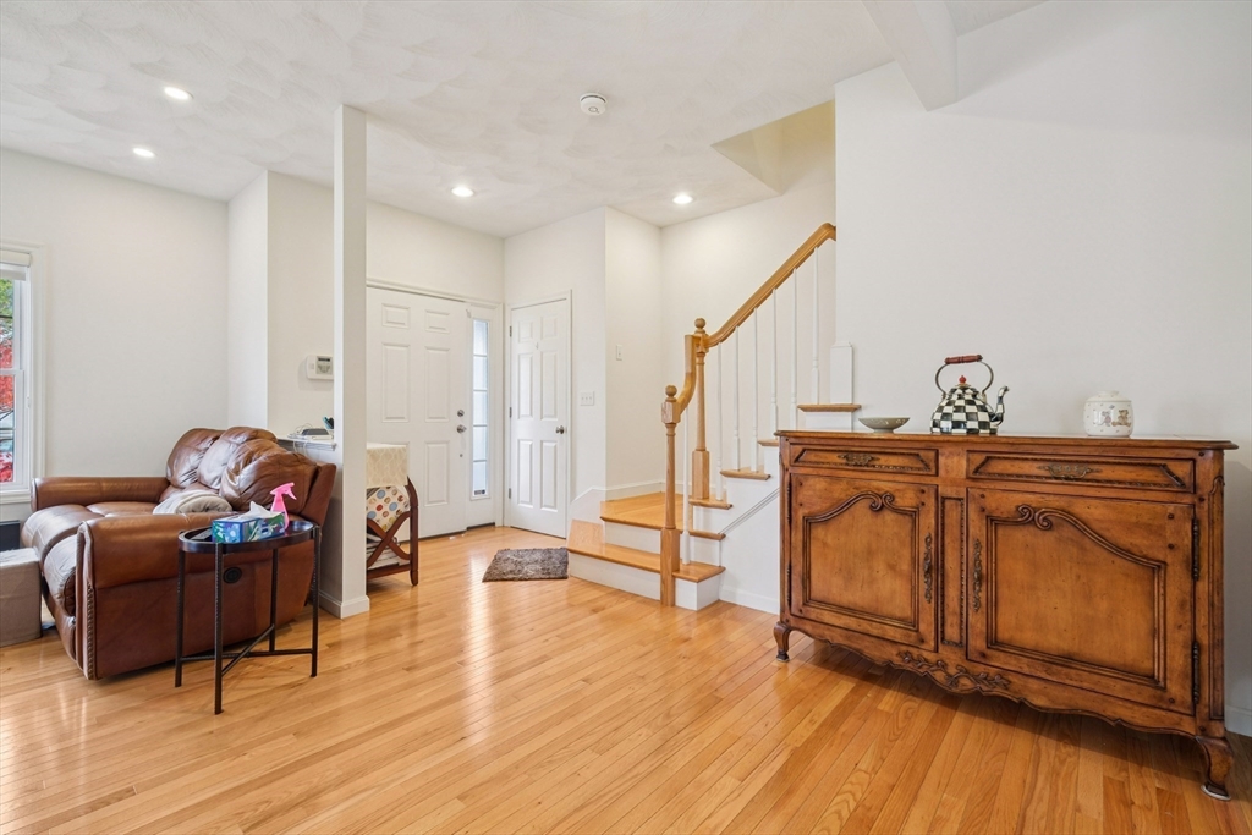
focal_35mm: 15
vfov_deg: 77.3
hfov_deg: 100.4
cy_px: 418
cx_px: 626
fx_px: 522
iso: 320
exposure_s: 1/15
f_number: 5.6
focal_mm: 10
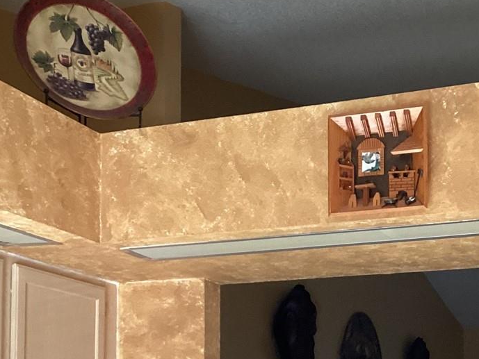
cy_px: 385
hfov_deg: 26.9
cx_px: 298
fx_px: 996
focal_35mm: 72
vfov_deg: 19.6
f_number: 2.4
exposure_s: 1/50
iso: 200
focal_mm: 3.3
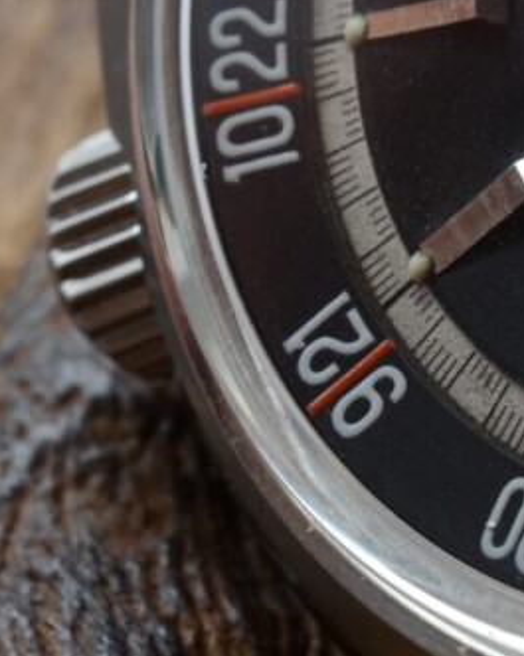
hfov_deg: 4.3
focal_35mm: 356
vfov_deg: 5.4
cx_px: 884
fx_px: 6911
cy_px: 111
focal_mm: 60
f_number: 11
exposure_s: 1/30
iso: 500
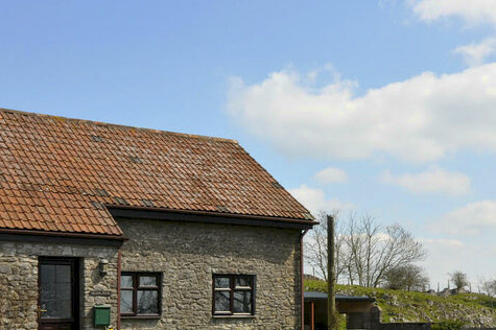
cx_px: 305
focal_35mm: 53
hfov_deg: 37.4
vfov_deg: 25.3
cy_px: 234
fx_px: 730
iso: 200
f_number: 11
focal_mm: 24
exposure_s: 1/200
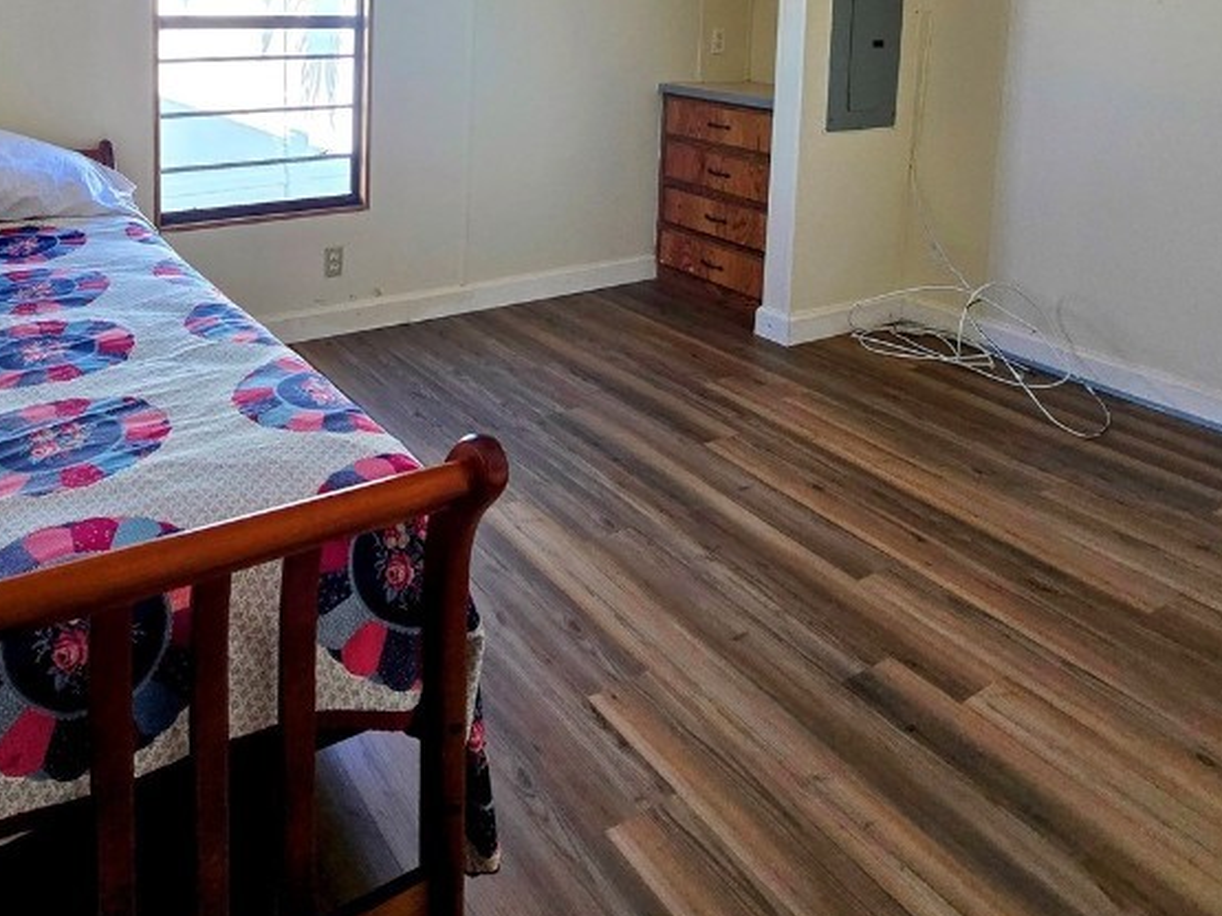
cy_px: 101
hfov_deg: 69.2
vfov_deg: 50.7
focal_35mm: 24
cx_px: 390
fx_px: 847
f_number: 2.2
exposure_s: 1/359
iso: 160
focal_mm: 2.2
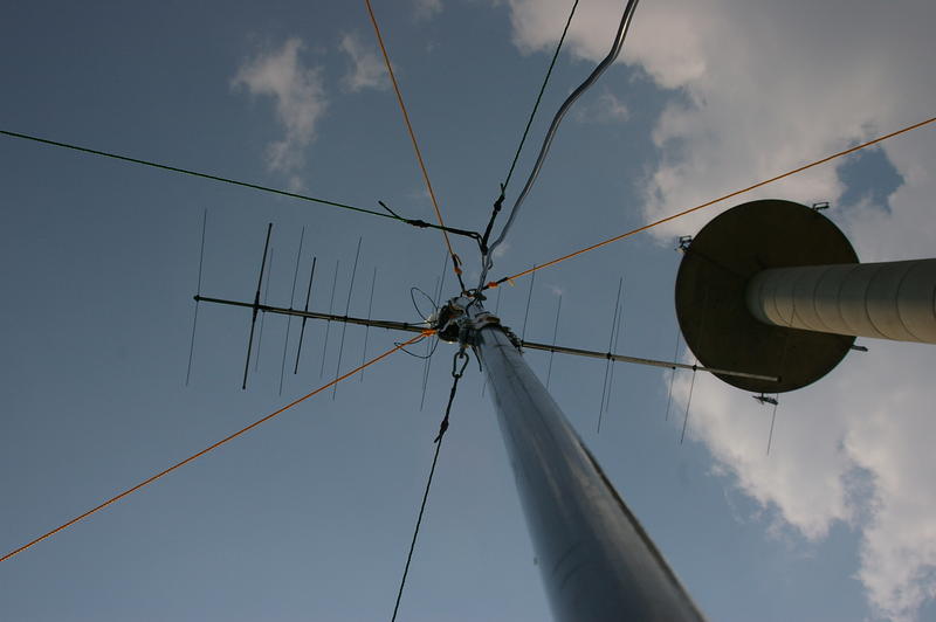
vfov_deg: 31.8
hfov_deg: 46.4
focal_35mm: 42
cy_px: 311
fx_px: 1091
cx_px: 468
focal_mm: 28
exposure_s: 1/2000
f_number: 9.5
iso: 400
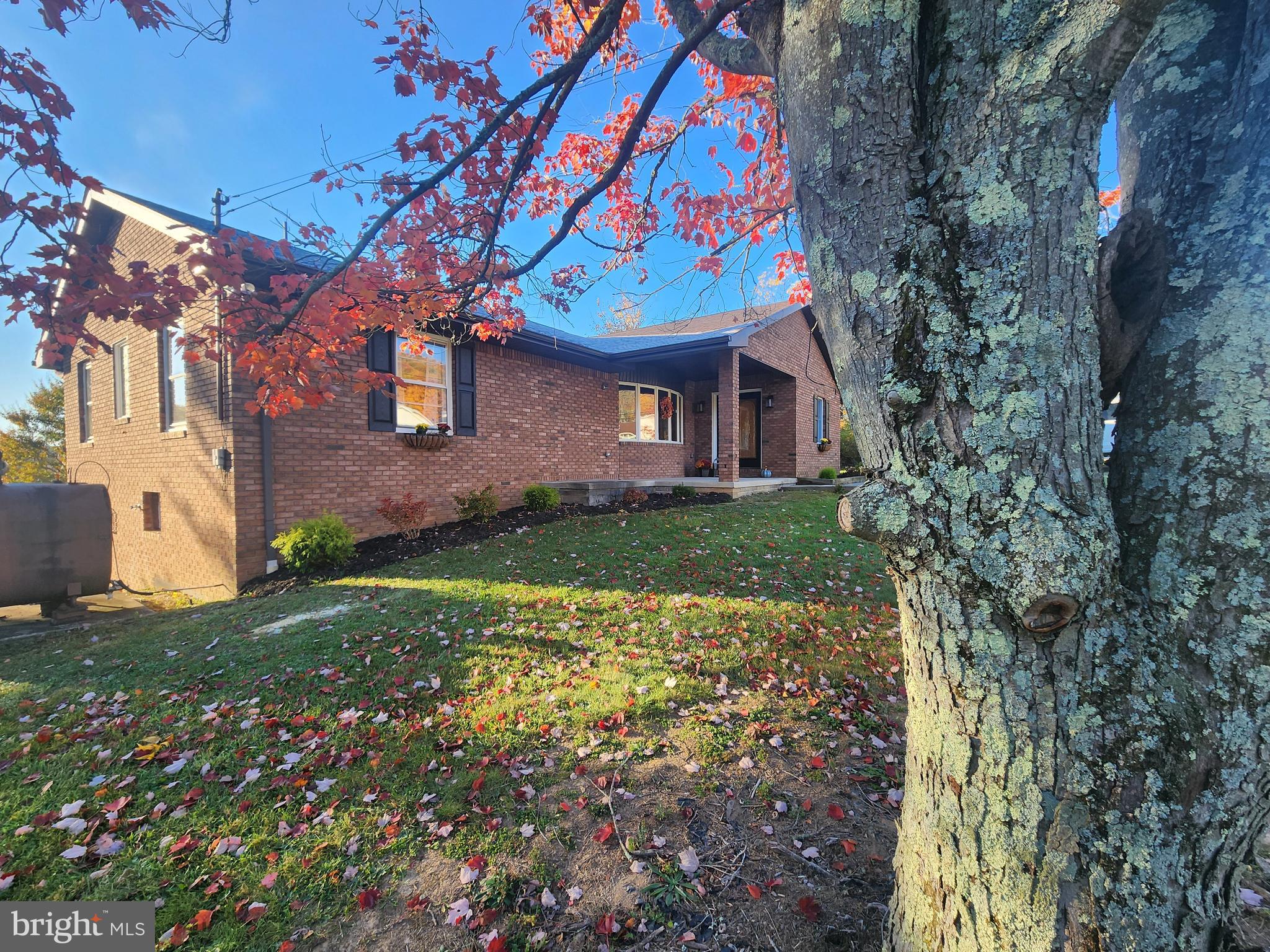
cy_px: 476
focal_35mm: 13
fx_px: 477
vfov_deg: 89.9
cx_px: 635
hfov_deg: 106.2
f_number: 2.2
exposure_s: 1/282
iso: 50
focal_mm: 2.2
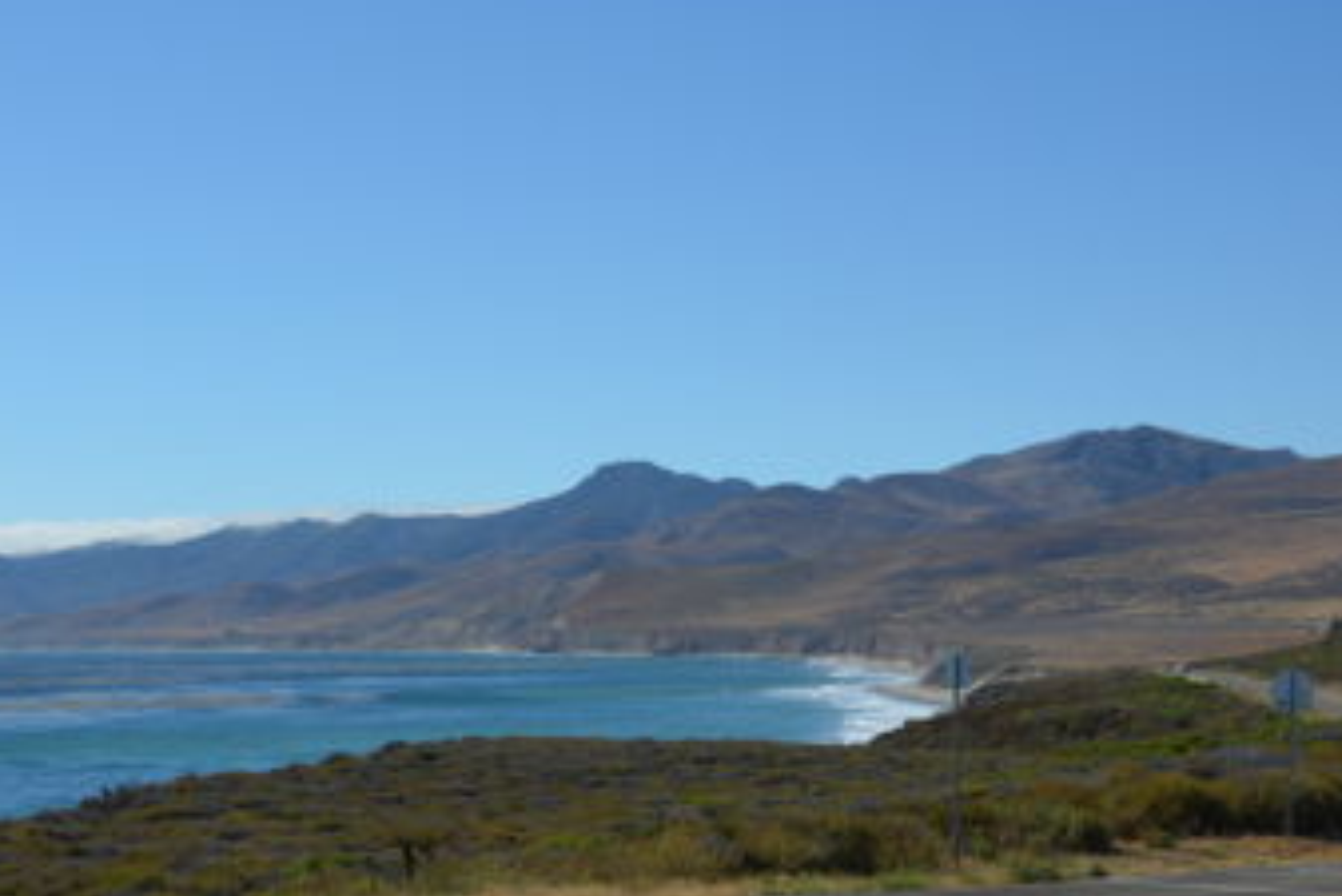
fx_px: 2722
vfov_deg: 18.3
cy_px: 858
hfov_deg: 27.5
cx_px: 462
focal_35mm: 73
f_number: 13
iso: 200
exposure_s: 1/320
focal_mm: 24
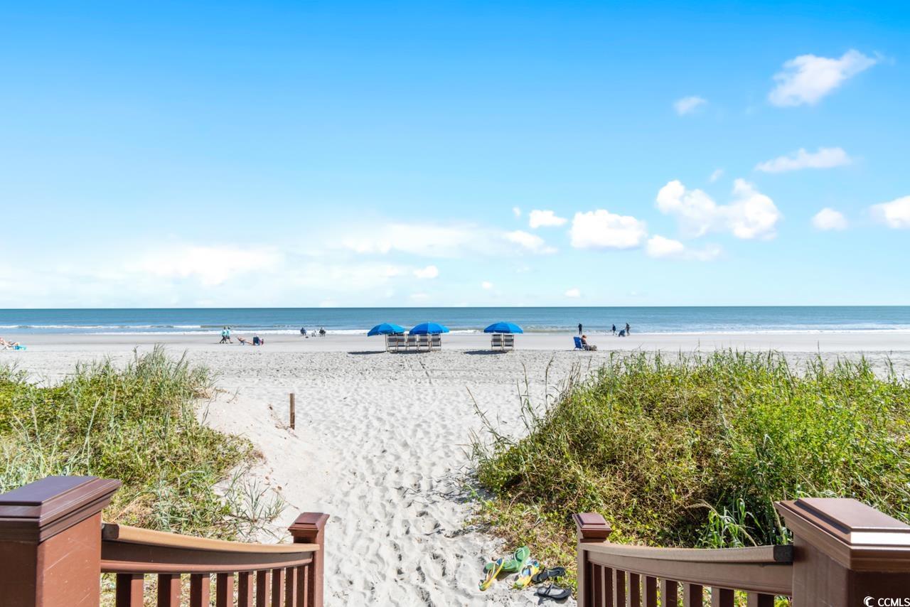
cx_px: 455
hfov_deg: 100.4
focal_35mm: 15
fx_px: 379
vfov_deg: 77.4
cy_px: 304
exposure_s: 1/320
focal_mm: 10
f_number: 9
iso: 100
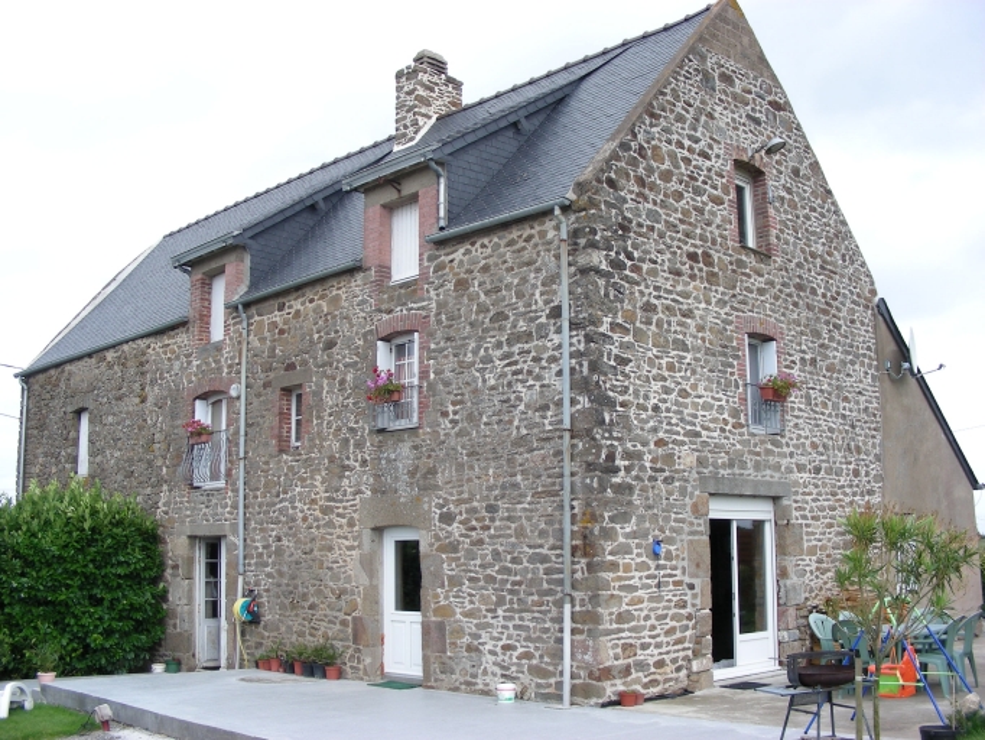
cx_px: 492
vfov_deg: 37.7
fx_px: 1082
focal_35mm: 38
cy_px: 370
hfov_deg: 49.0
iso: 50
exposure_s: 1/250
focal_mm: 6.3
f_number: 4
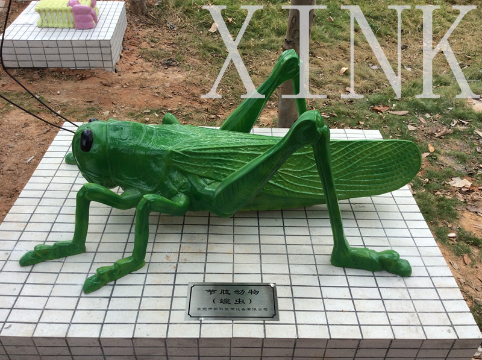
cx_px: 241
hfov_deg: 55.4
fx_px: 459
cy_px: 180
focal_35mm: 33
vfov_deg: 42.8
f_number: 2.4
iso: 32
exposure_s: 1/583
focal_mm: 3.3
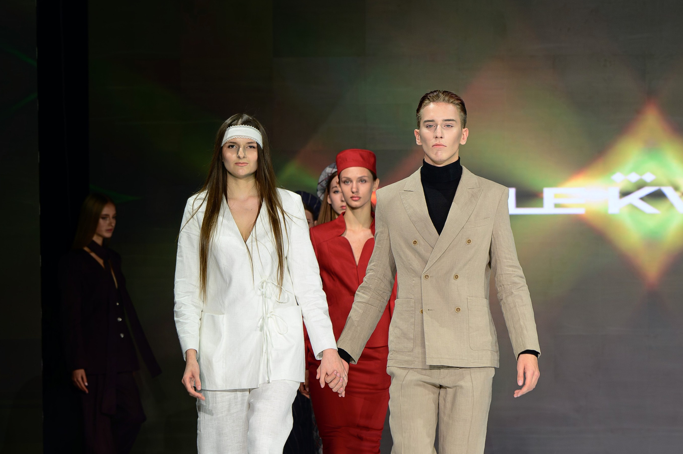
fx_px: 3602
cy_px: 307
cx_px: 364
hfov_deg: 10.8
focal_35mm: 190
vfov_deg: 7.2
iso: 640
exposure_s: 1/125
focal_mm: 125
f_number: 4.5
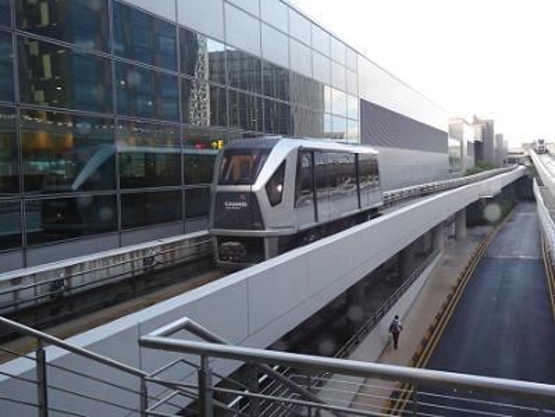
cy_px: 208
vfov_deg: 41.9
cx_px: 278
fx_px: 546
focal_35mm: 34
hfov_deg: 53.9
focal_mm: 5.8
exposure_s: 1/125
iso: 800
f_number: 3.6
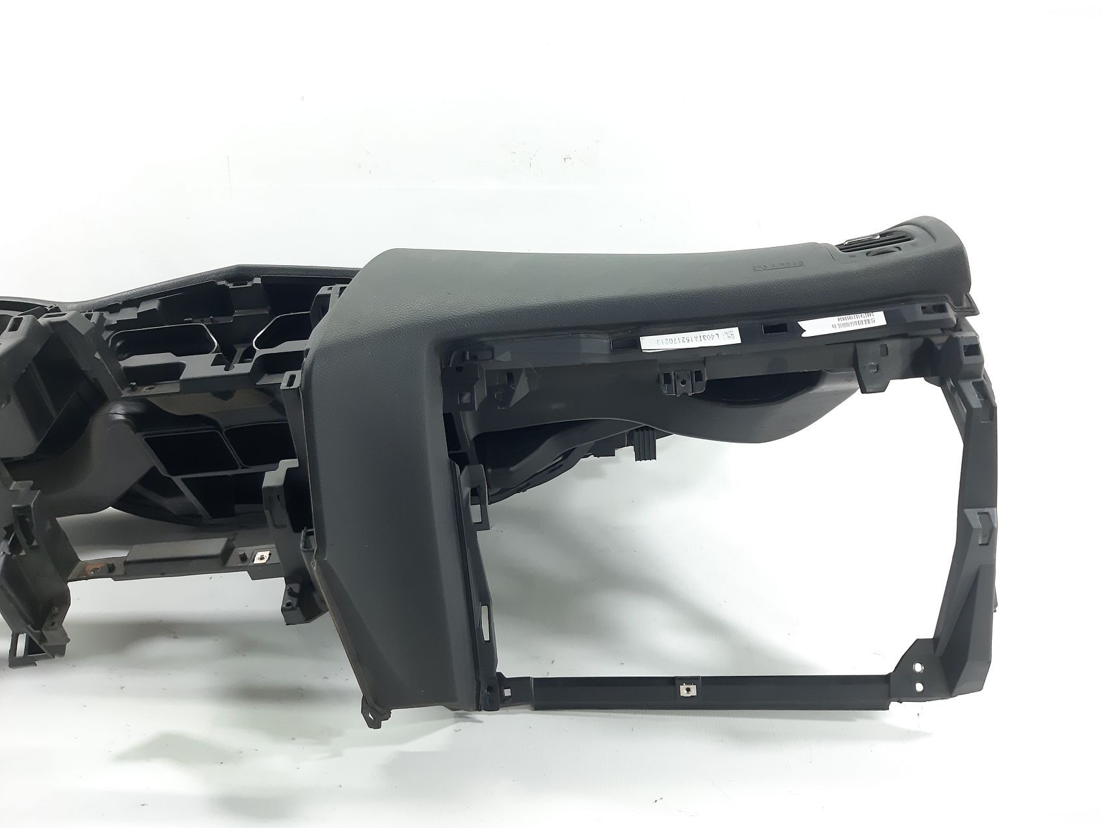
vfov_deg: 51.3
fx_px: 862
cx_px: 552
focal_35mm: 27
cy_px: 414
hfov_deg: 65.3
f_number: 1.7
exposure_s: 1/50
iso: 125
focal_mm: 3.93
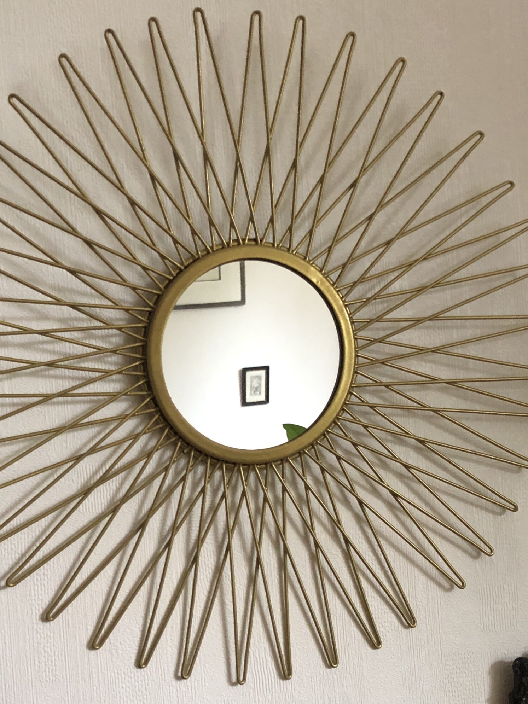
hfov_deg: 39.6
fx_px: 732
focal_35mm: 36
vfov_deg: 51.3
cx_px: 231
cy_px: 379
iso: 80
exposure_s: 1/7
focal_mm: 4
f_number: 1.8
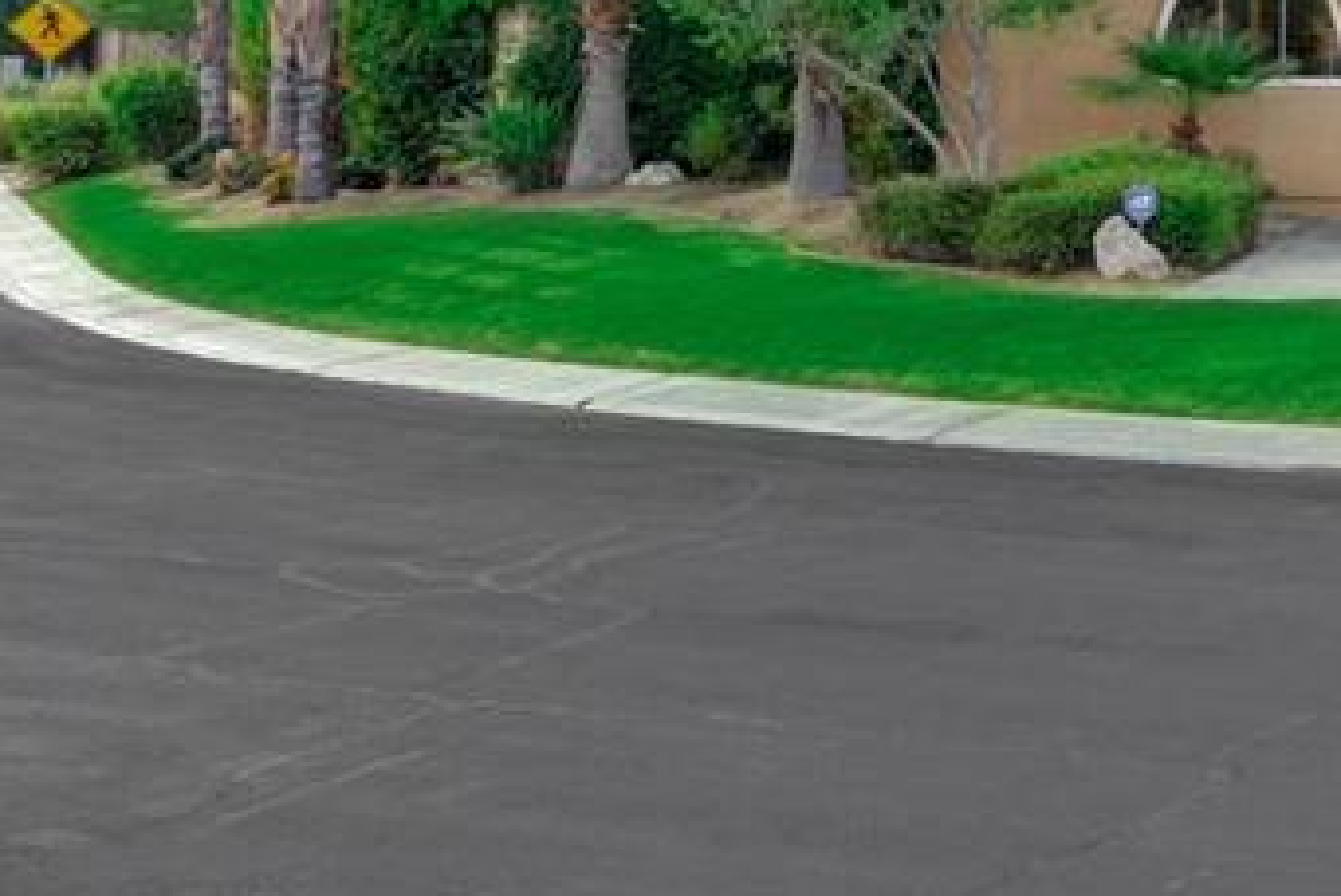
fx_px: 2684
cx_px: 1978
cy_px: -77
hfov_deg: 23.0
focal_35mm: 72
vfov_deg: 18.3
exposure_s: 1/8
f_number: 20
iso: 100
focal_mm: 24
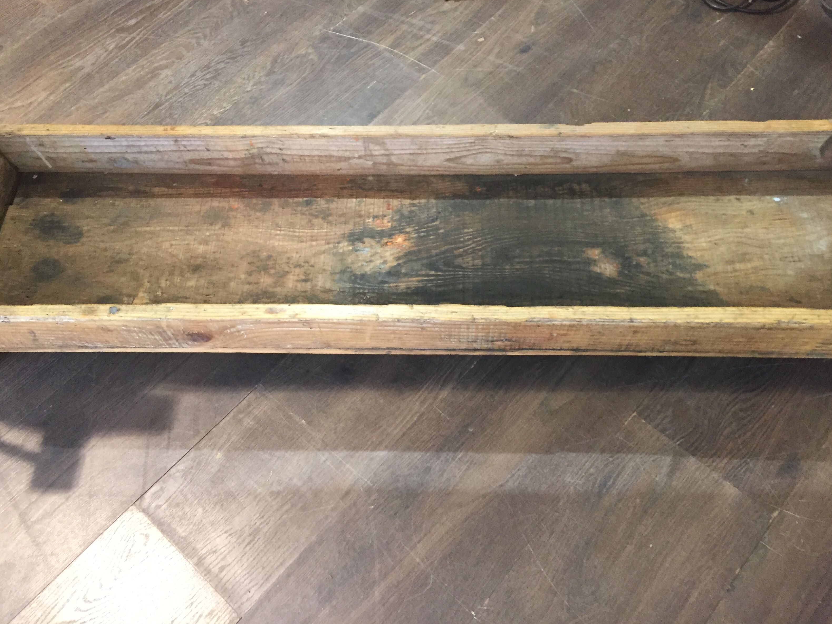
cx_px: 417
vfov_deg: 46.8
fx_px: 721
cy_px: 306
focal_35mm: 30
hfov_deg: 60.0
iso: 250
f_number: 2.2
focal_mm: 4.15
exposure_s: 1/33
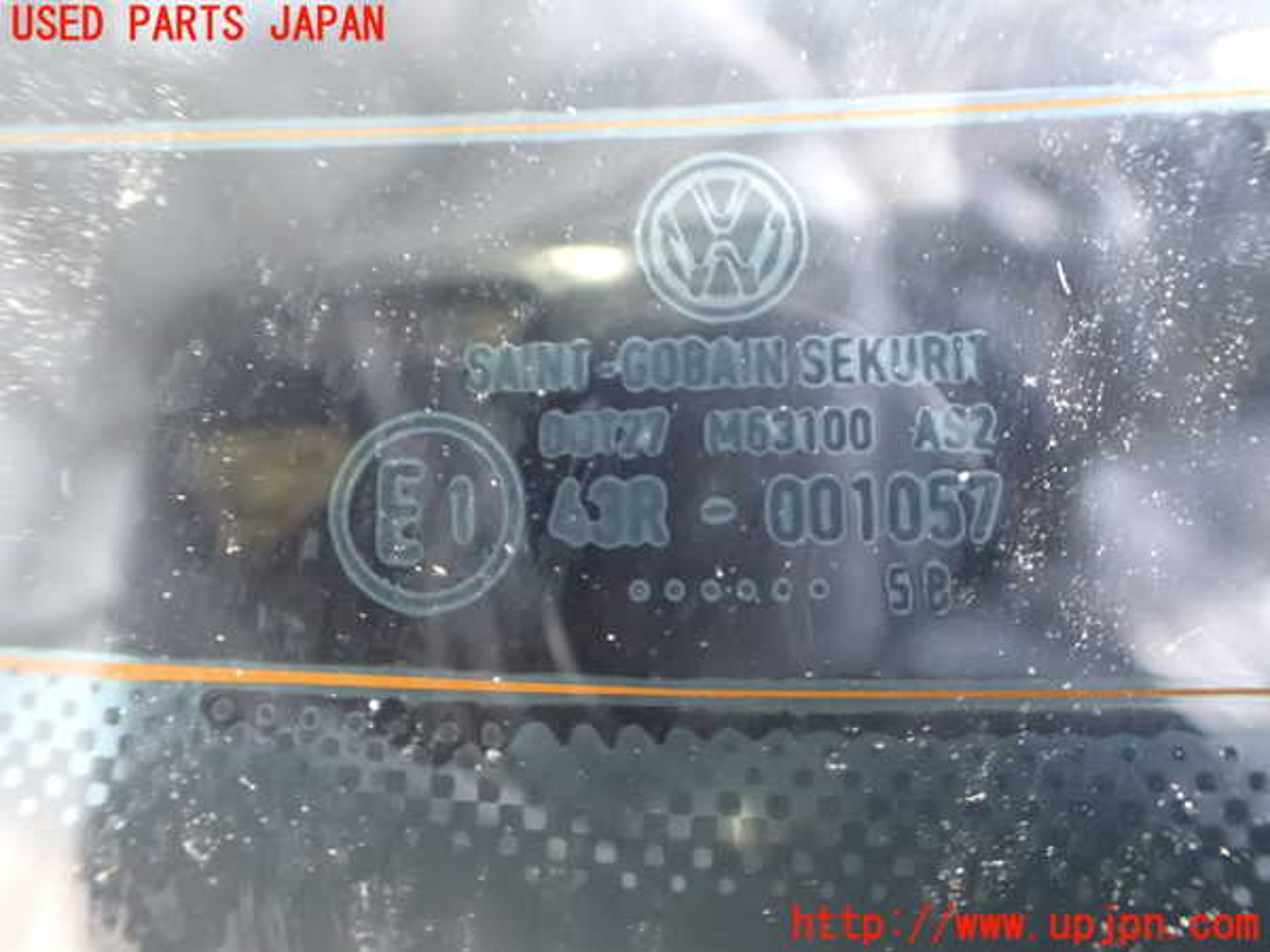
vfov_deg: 46.8
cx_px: 635
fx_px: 1101
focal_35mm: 30
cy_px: 476
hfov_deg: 60.0
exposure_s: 1/25
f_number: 2.3
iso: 1600
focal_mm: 5.4
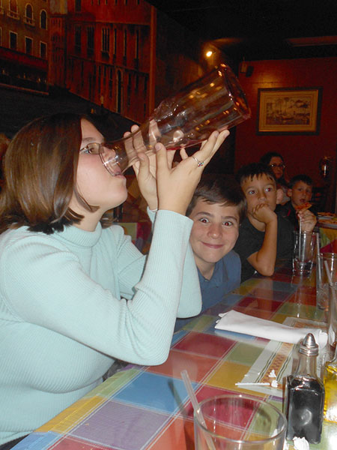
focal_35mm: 37
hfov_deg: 38.7
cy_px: 225
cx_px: 168
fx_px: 480
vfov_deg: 50.1
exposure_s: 1/30
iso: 200
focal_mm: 6.7
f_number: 3.9
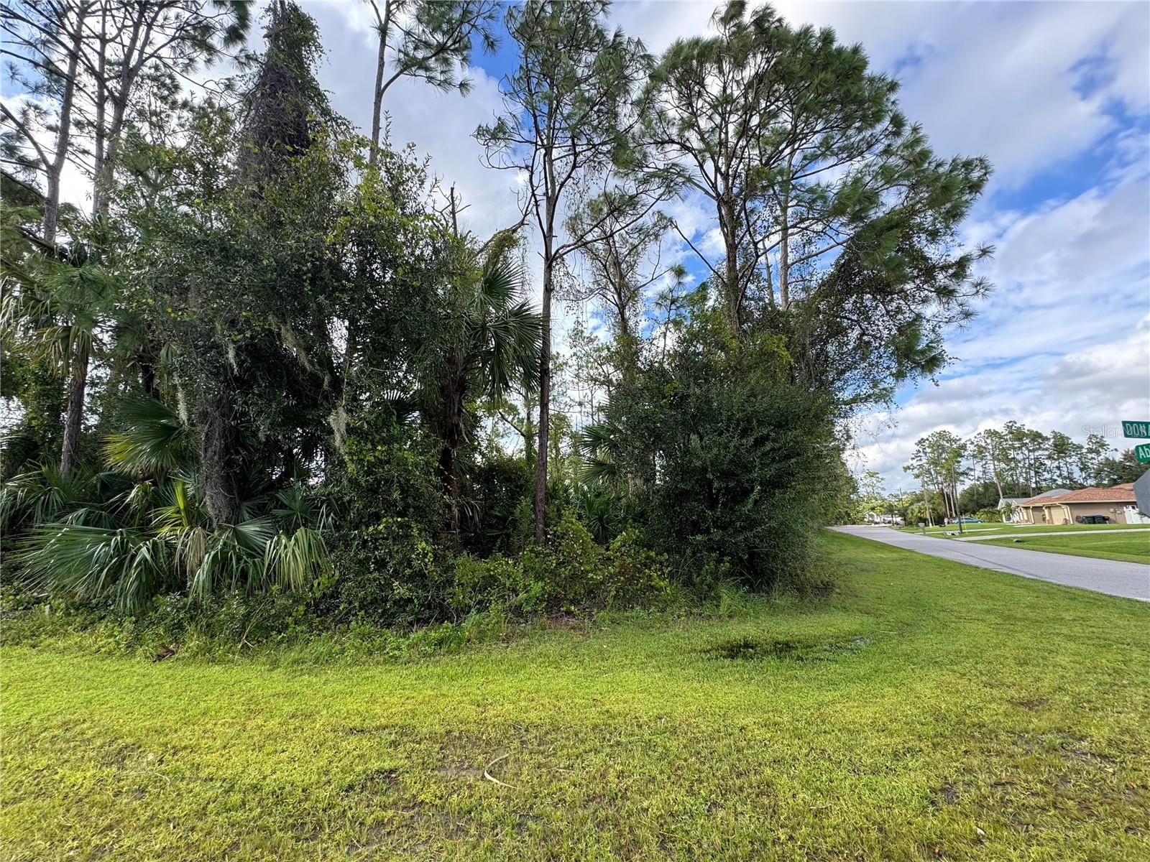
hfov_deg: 102.1
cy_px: 431
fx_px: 465
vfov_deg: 85.7
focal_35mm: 14
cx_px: 575
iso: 40
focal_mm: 2.22
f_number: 2.2
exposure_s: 1/295
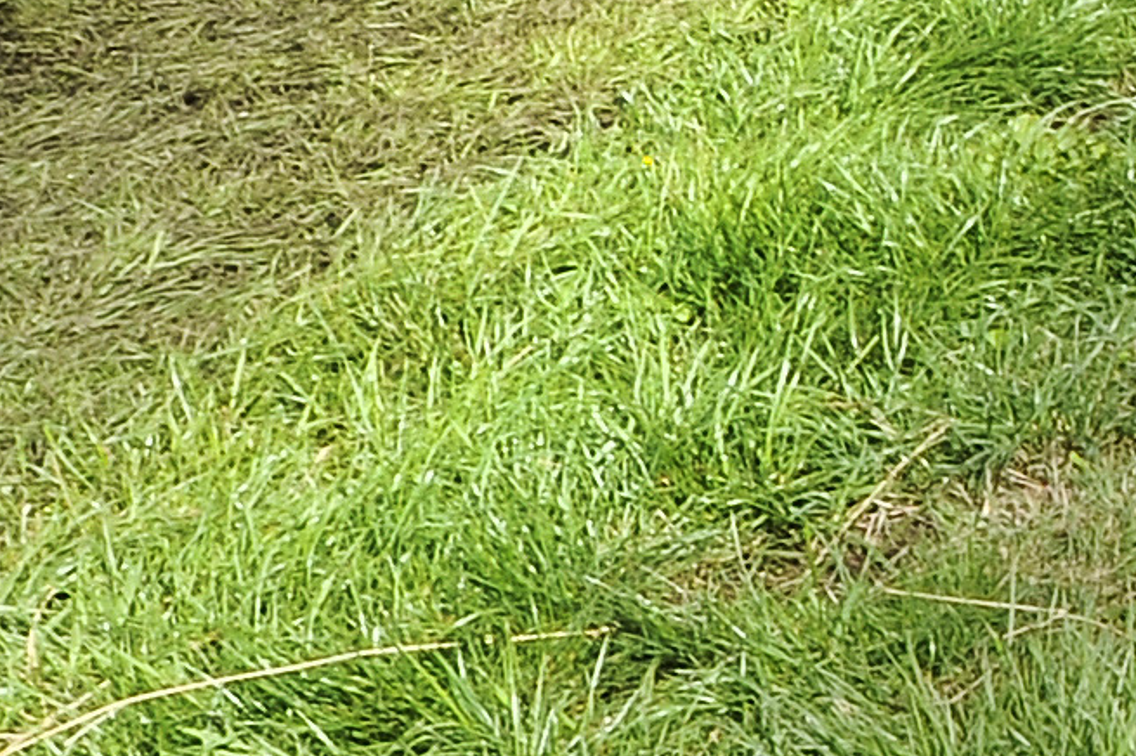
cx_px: 2806
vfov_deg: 14.9
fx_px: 2870
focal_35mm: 91
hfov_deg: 14.2
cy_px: 142
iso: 320
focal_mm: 14
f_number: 22
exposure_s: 1/80
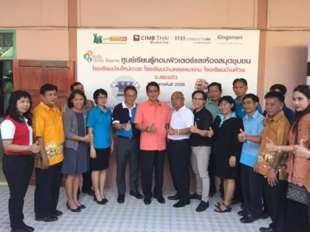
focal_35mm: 29
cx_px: 155
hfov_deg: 61.7
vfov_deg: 48.2
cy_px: 116
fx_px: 260
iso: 32
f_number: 2.2
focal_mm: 4.15
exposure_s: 1/50
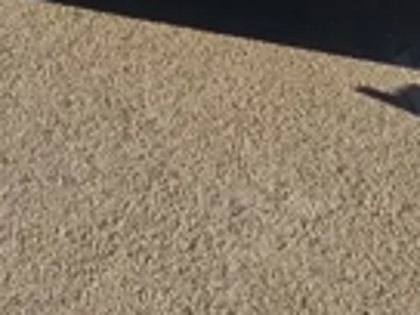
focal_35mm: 169
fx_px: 2050
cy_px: -698
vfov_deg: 7.5
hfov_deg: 10.7
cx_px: -423
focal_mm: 5.4
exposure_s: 1/18868
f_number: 1.8
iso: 50
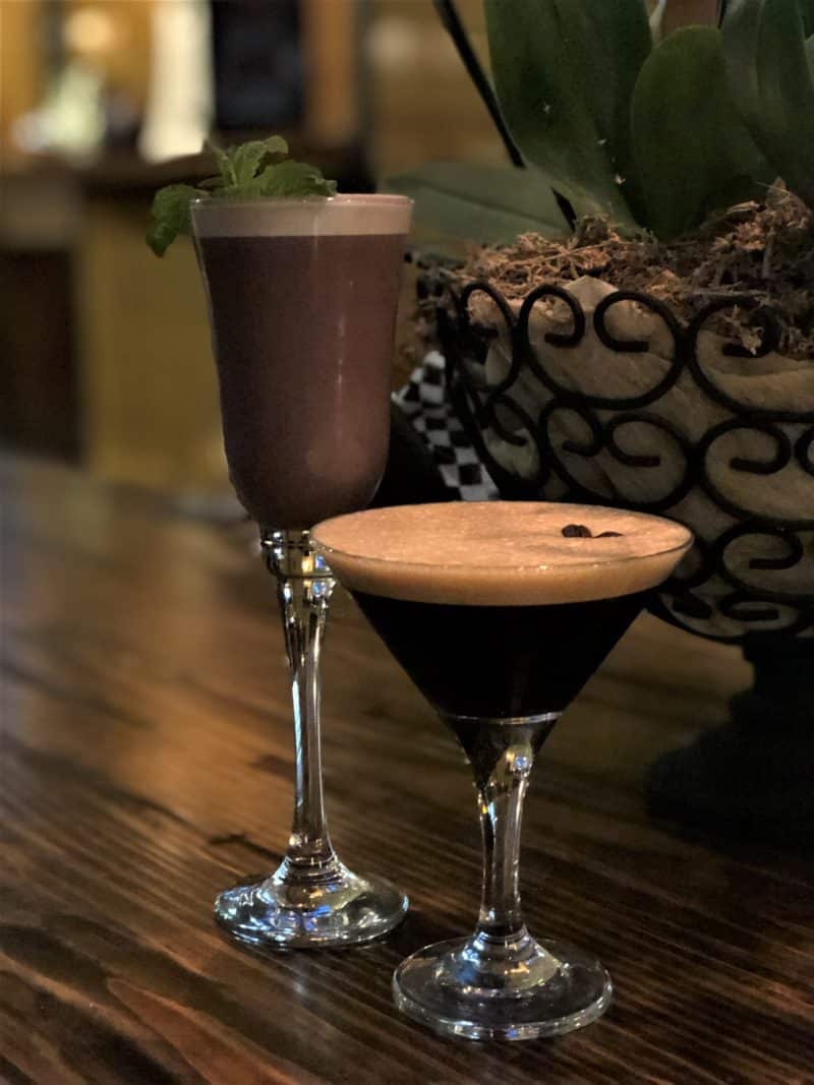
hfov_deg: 25.7
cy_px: 542
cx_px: 407
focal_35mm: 57
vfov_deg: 33.8
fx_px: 1788
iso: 1250
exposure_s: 1/33
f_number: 2.8
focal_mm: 6.6
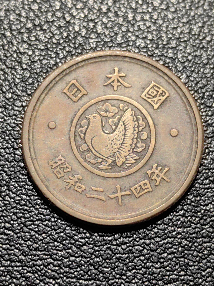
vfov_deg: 23.8
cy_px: 143
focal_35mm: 82
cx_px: 107
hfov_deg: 18.0
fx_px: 676
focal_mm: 5.75
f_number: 2
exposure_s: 1/100
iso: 160
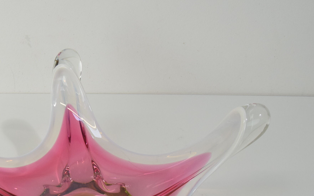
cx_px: 73
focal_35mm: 52
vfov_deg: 24.3
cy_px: 170
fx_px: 445
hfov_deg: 37.8
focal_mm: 20
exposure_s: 1/320
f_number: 9
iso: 1600
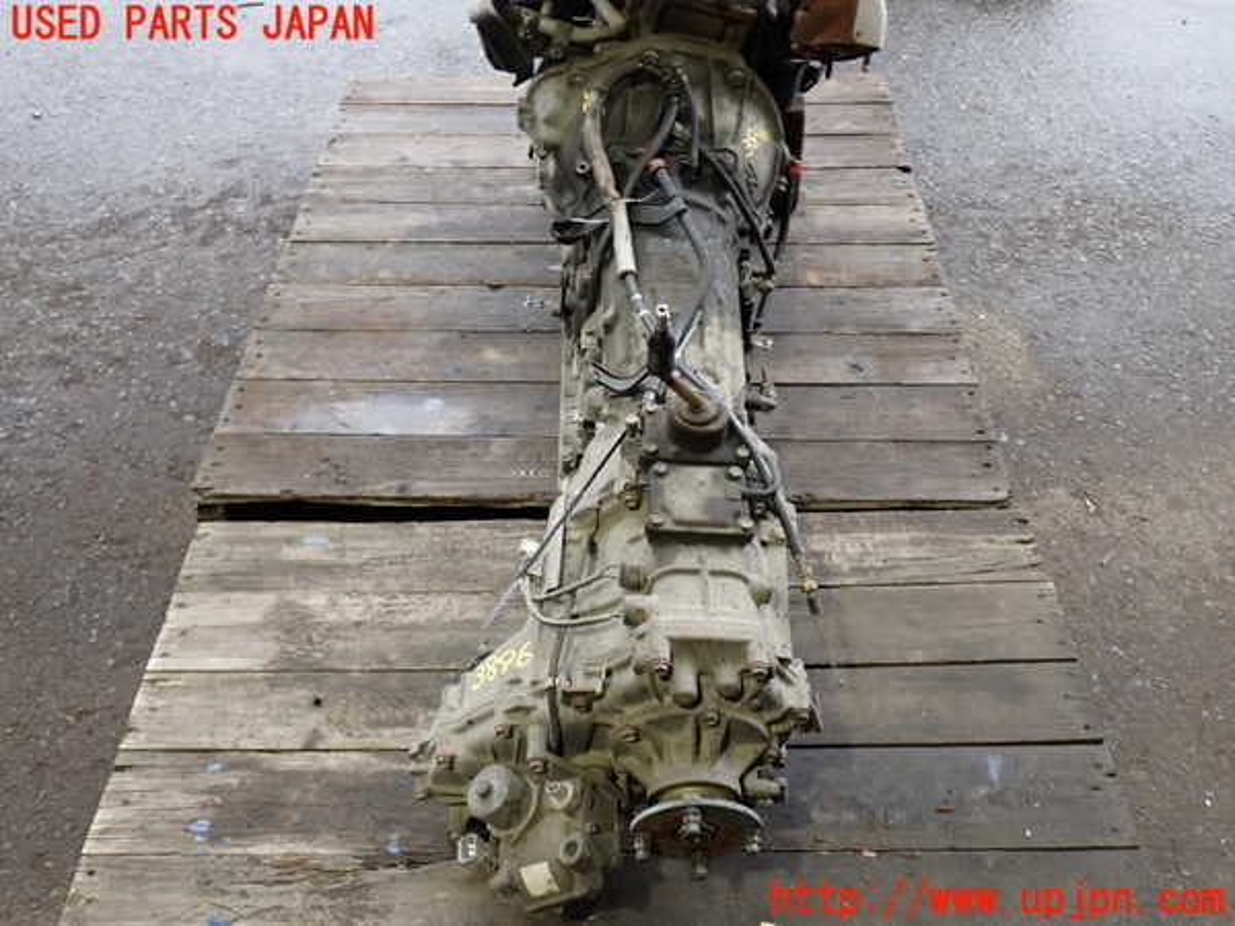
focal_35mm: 32
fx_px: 1142
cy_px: 463
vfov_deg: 44.2
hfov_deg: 56.8
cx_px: 618
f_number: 2.4
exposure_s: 1/30
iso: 320
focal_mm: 5.79
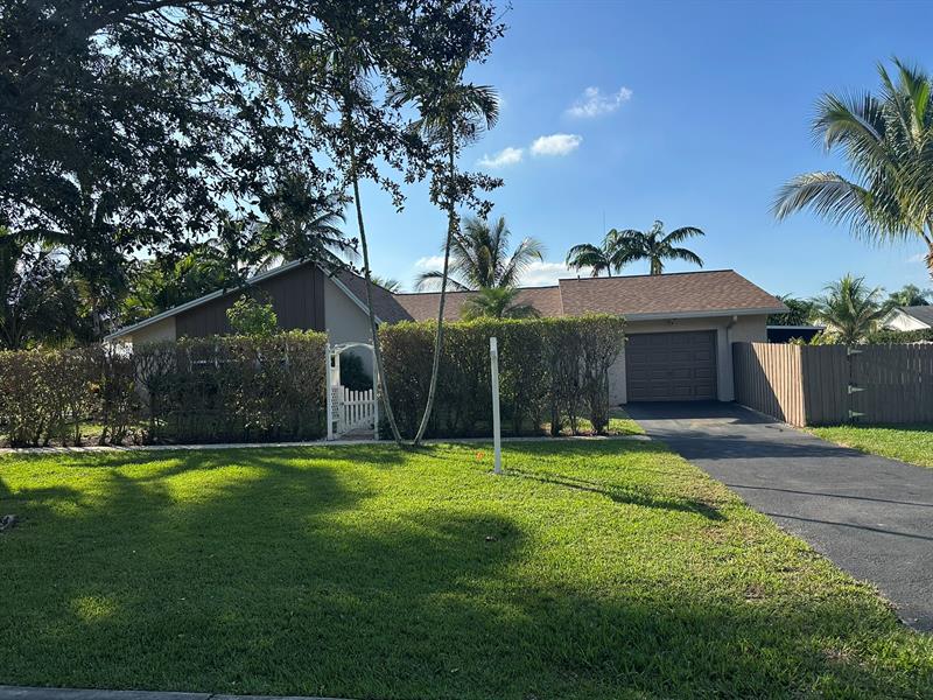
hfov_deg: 71.6
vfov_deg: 56.8
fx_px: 647
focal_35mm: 24
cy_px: 350
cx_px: 466
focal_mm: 6.86
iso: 80
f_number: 1.78
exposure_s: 1/3717
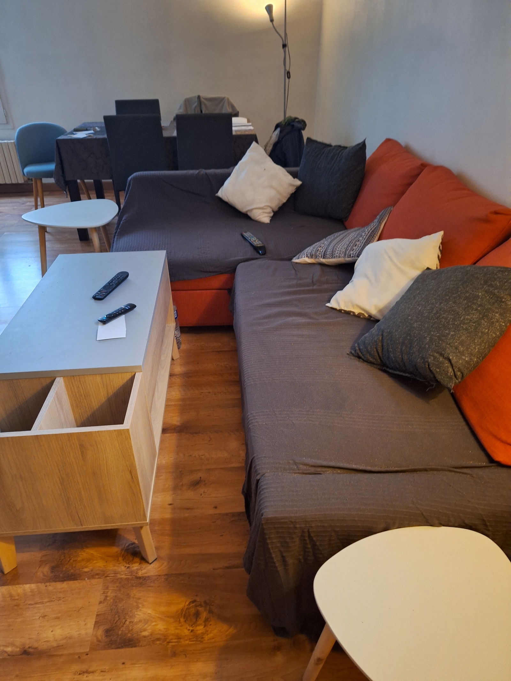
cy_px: 340
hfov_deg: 58.9
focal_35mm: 23
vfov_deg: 73.9
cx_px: 256
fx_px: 453
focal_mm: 5.54
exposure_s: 1/20
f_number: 1.8
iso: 400
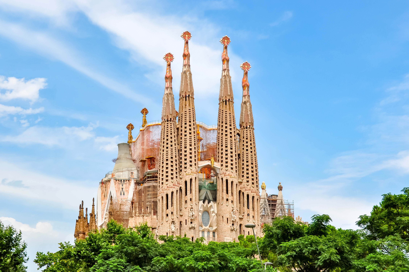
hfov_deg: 41.2
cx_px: 204
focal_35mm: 48
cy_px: 136
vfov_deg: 28.0
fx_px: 545
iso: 200
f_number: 10
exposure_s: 1/320
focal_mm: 32
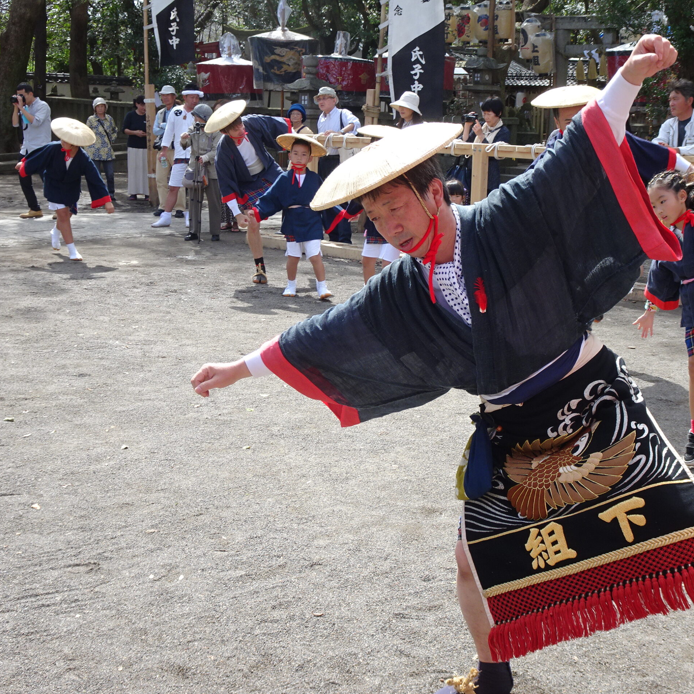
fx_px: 1179
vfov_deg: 32.8
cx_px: 431
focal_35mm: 52
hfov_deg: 32.6
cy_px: 347
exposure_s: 1/250
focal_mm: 7.58
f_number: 4.5
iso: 80
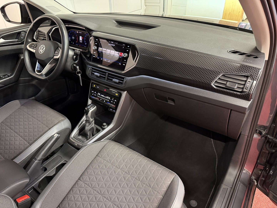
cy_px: 104
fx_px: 192
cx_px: 138
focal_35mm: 24
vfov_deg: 56.8
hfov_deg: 71.6
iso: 400
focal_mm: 6.76
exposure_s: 1/50
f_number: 1.78
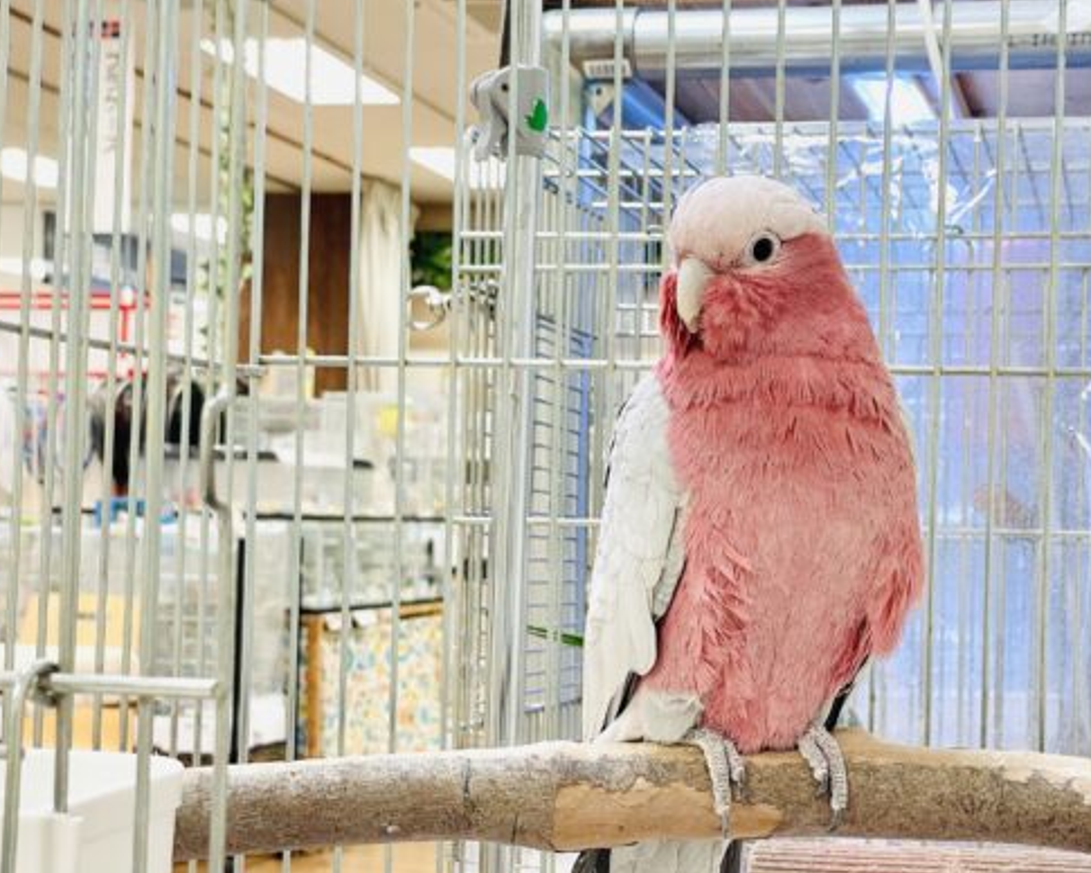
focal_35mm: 67
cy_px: 502
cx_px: 650
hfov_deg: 28.2
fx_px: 2163
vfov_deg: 22.8
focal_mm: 6
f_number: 2
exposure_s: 1/99
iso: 125
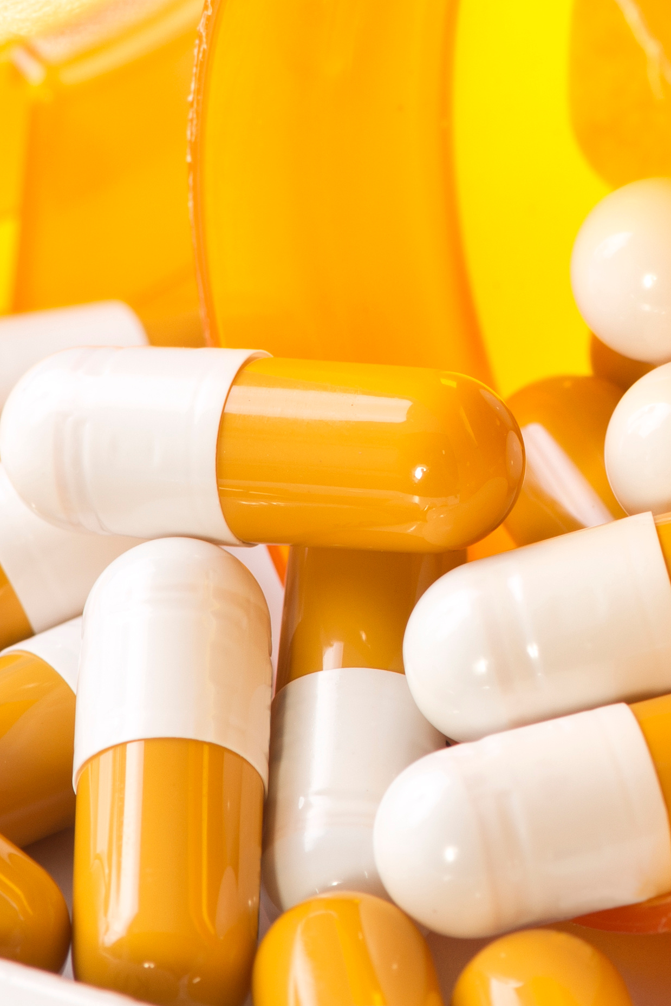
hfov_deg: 3.3
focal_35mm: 416
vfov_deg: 5.0
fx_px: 11628
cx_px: 741
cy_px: 246
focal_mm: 105
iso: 100
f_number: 10
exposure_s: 1/100
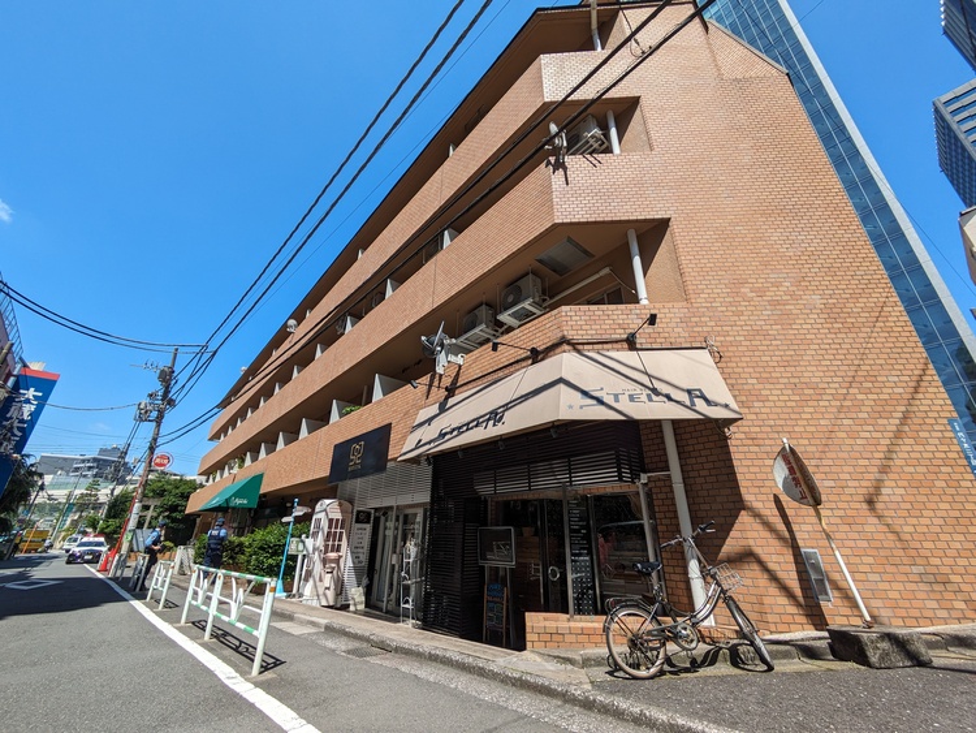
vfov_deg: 85.7
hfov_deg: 102.0
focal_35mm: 14
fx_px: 395
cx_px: 488
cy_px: 366
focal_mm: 1.83
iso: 45
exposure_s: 1/1577
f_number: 2.2
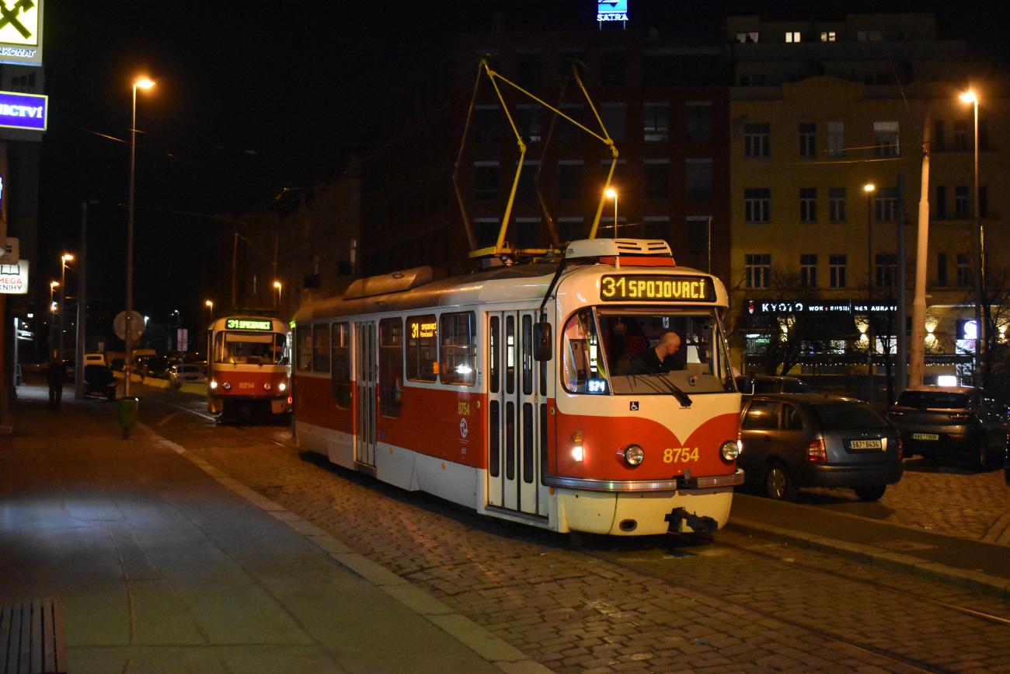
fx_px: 1220
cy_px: 337
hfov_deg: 45.0
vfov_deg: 30.9
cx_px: 505
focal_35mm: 44
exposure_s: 1/60
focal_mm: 29
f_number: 4.2
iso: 7200
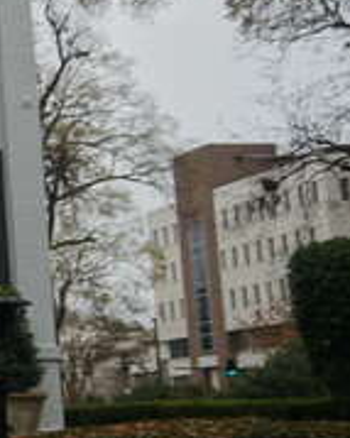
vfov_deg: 15.3
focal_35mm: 126
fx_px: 1633
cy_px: 148
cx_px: -551
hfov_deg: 10.2
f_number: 4.5
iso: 100
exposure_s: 1/60
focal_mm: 20
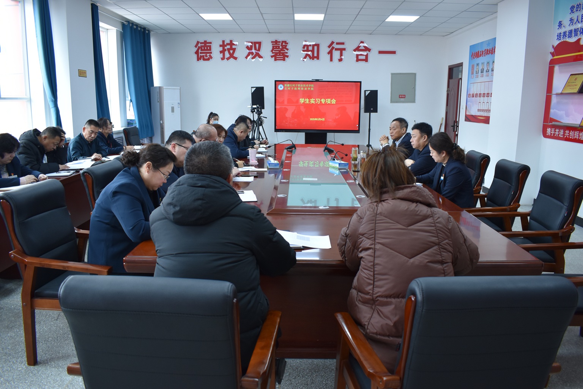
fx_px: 437
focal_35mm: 27
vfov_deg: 47.9
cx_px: 292
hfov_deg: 67.4
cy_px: 194
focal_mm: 18
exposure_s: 1/60
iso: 400
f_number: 4
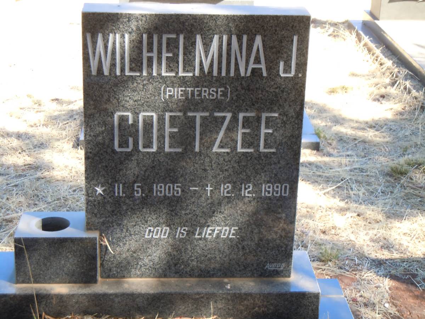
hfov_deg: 25.3
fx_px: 945
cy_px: 160
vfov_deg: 19.1
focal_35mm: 77
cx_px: 212
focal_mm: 13.9
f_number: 4.3
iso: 200
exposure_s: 1/100
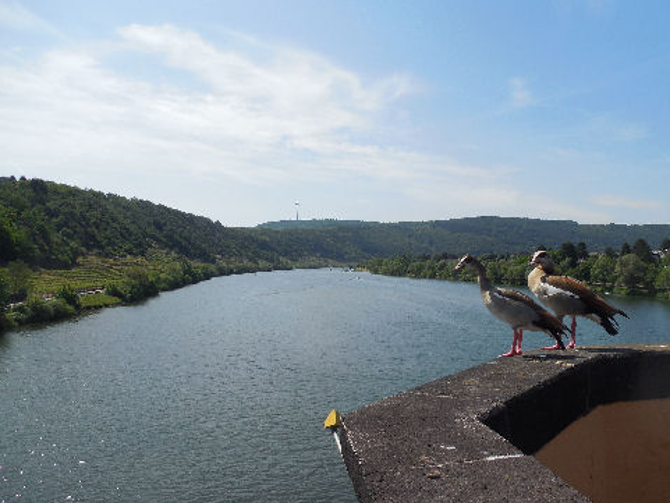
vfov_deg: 53.1
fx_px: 503
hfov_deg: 67.3
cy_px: 247
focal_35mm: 26
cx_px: 338
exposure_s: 1/400
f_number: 6.6
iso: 125
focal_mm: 4.5
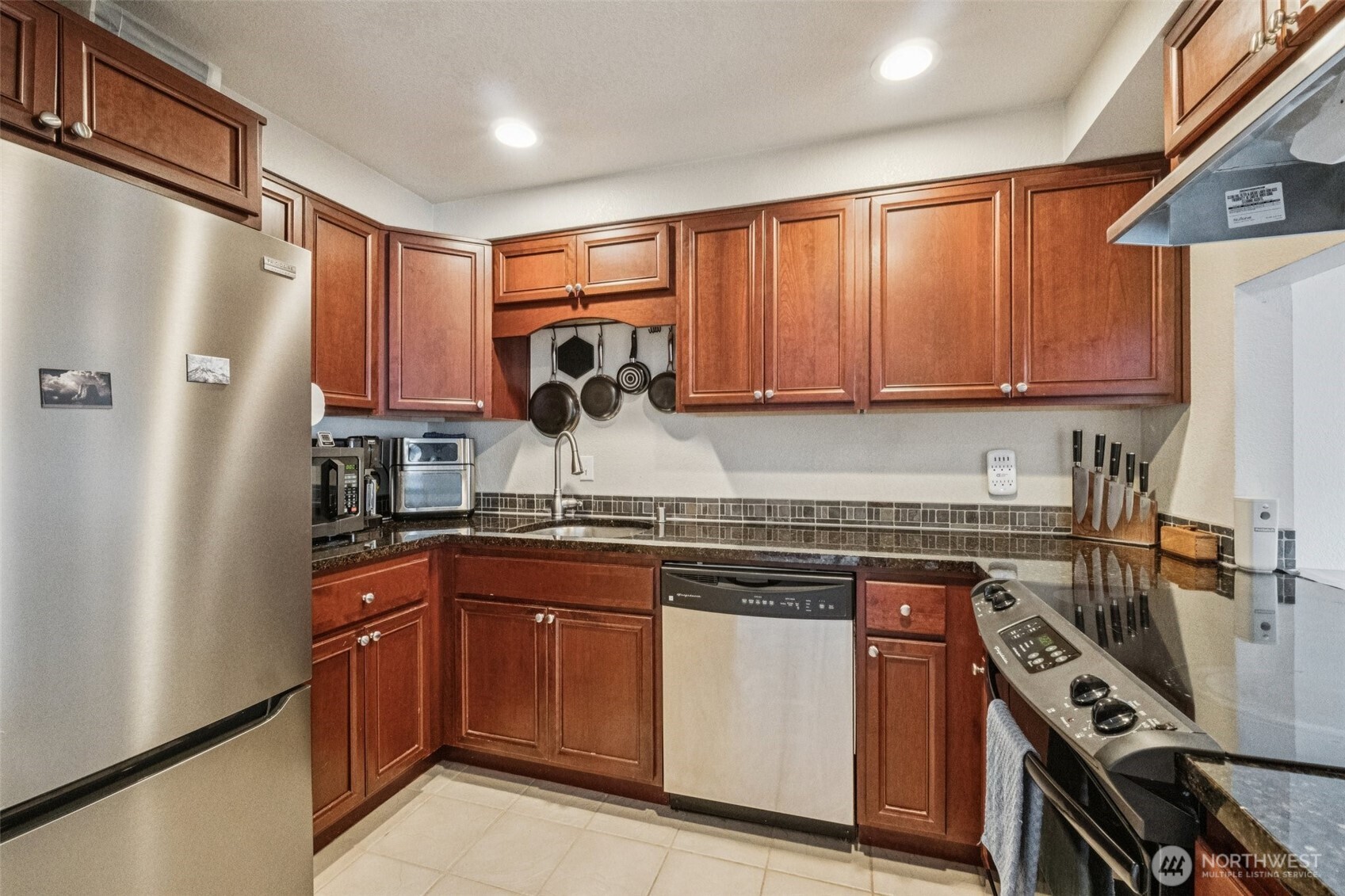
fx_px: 560
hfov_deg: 100.4
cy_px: 448
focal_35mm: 15
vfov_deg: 77.3
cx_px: 672
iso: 5000
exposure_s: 1/30
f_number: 9
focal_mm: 10
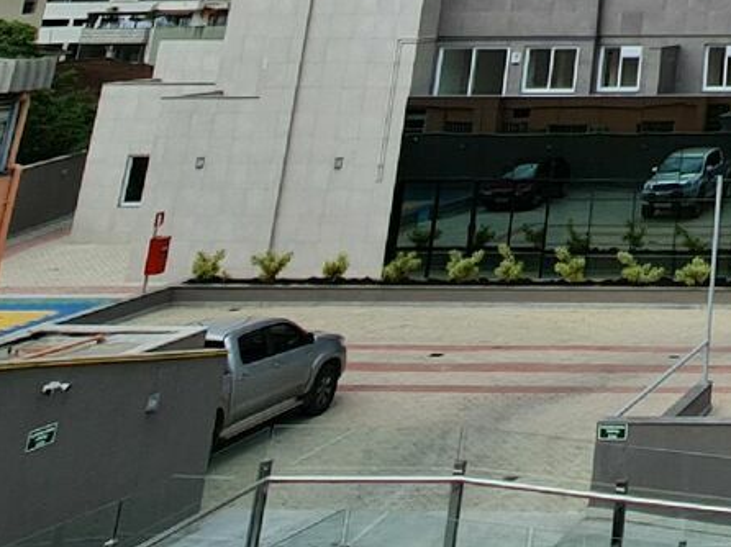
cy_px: -419
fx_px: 1182
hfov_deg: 25.7
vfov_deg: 19.7
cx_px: 1095
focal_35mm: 56
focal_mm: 2.2
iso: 64
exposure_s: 1/1856
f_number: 2.2
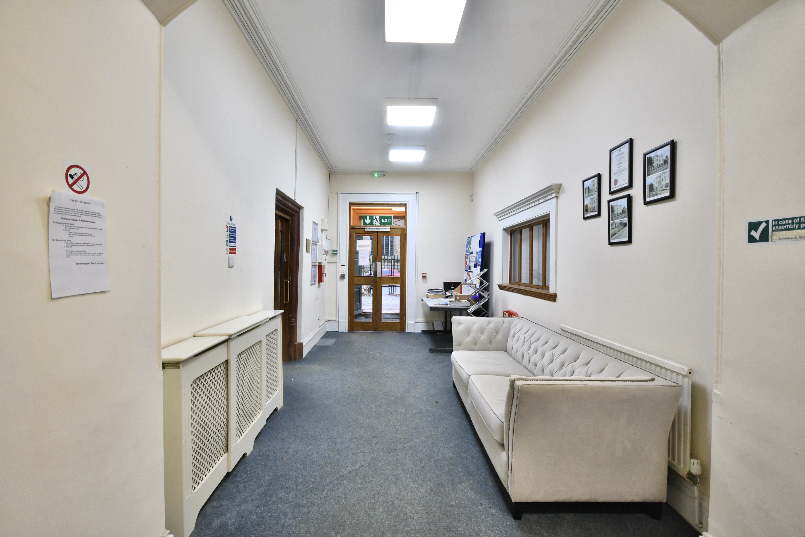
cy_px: 268
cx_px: 402
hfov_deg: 100.4
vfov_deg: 77.3
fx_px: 335
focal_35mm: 15
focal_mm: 10
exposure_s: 1/125
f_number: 4
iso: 1000
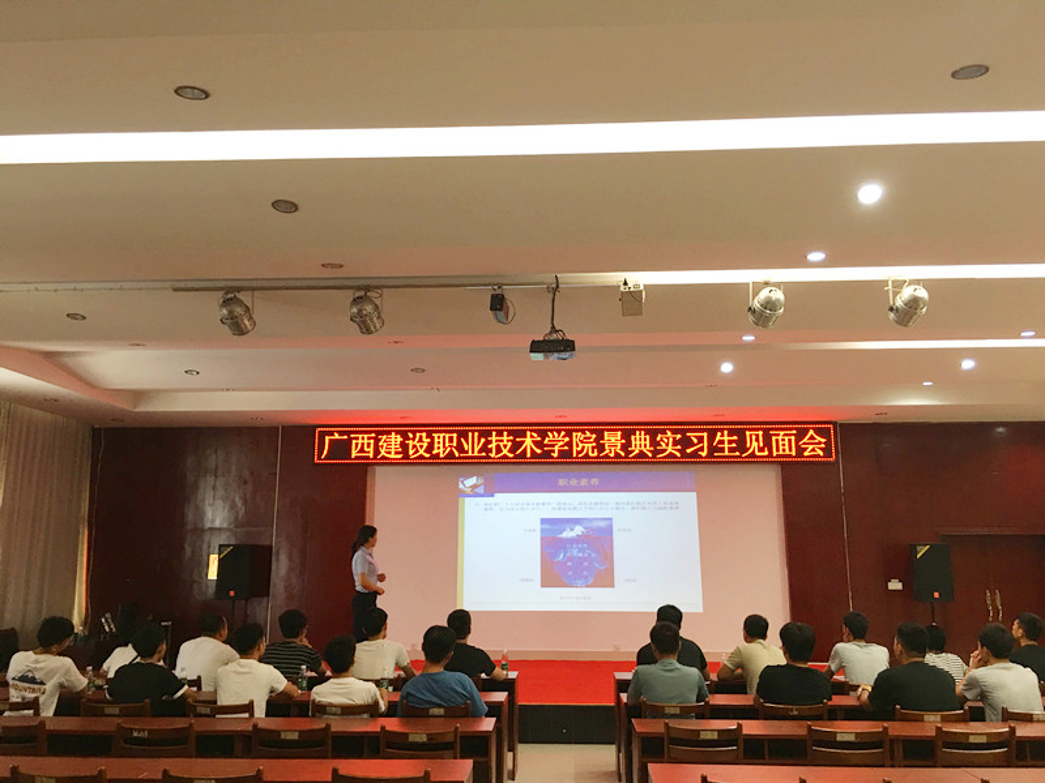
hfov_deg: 61.7
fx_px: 875
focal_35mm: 29
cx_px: 522
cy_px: 392
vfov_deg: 48.2
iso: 50
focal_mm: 4.15
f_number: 2.2
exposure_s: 1/17
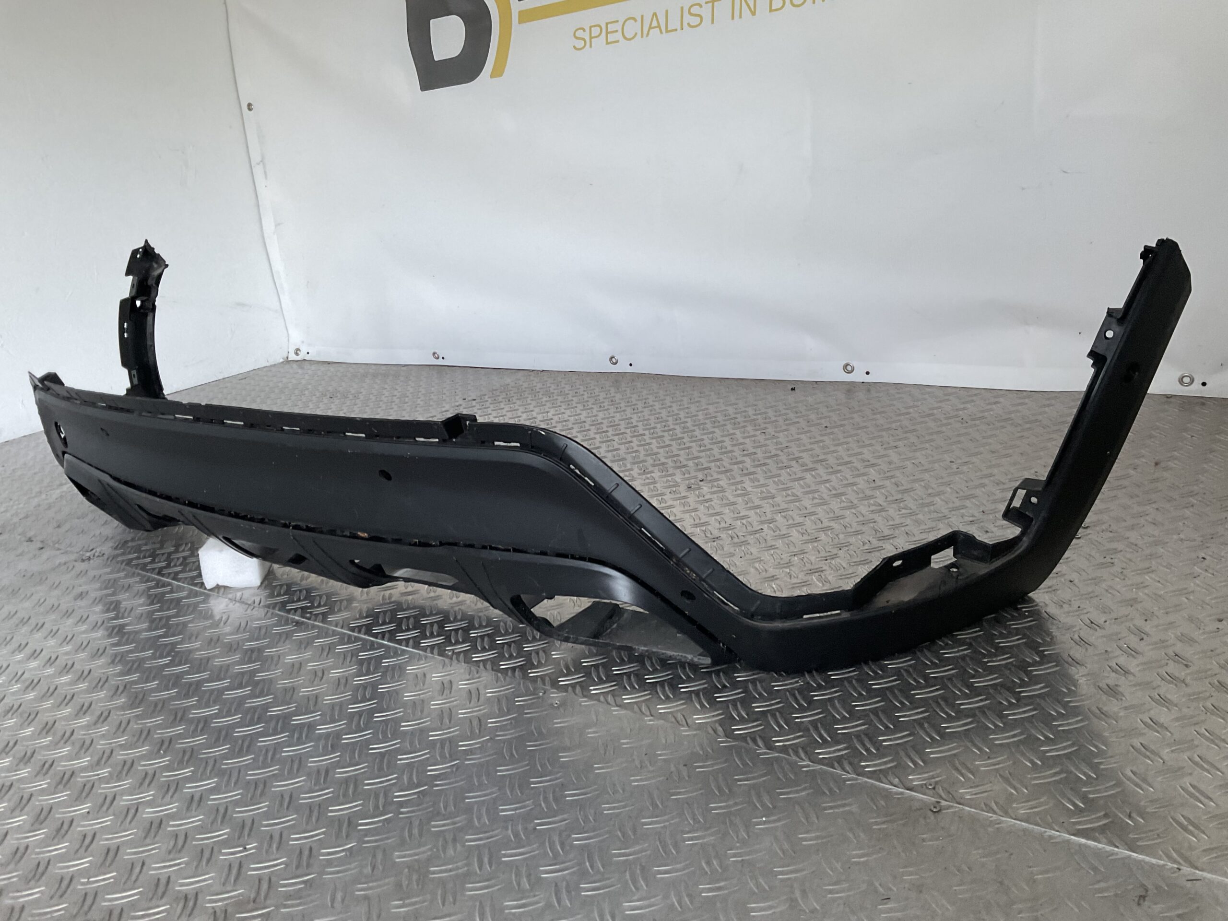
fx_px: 1029
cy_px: 460
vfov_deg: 48.2
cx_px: 614
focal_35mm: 29
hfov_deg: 61.7
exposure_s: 1/50
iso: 80
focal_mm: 3
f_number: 1.8
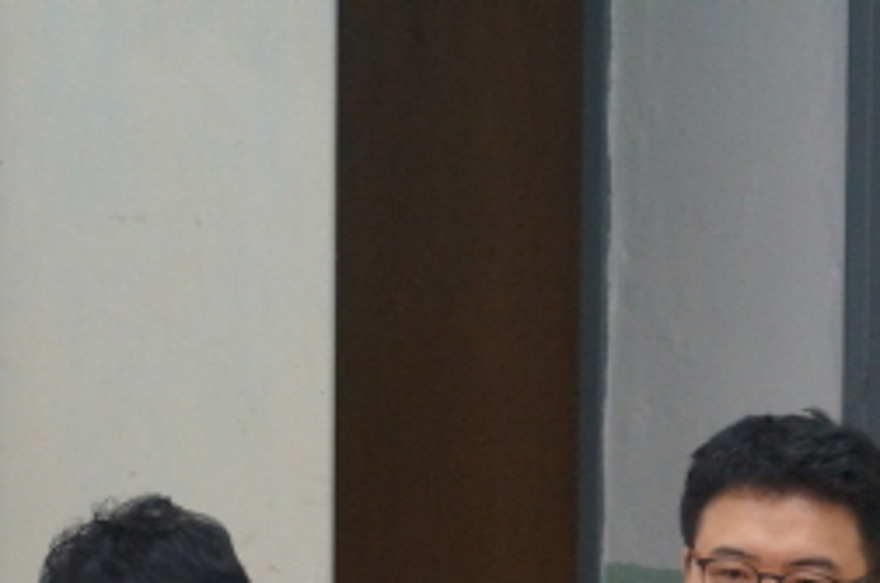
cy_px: 560
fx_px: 6978
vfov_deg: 4.8
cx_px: 1180
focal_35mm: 286
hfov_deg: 7.1
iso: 2000
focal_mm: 69
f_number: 5.6
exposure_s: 1/160
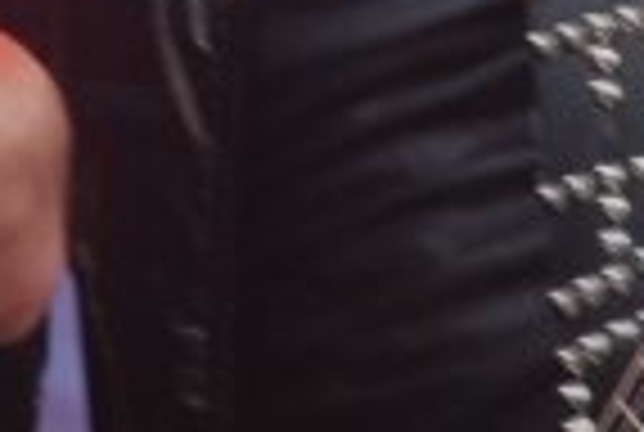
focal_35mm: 1097
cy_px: -482
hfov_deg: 1.9
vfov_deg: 1.3
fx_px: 19660
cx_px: 356
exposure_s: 1/60
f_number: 5.6
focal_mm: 135
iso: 400
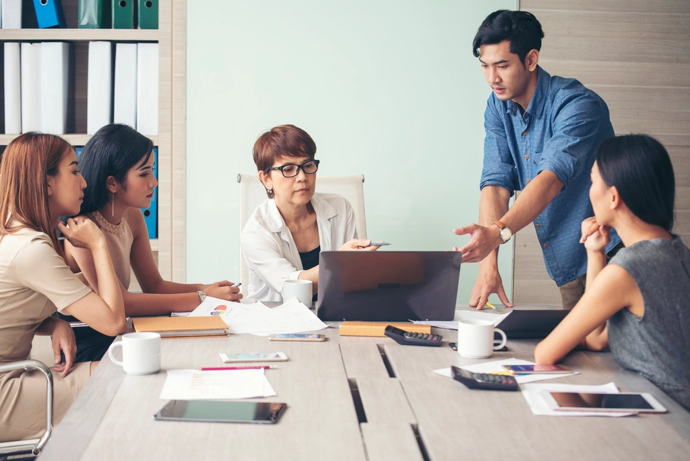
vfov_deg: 19.5
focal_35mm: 70
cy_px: 230
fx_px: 1342
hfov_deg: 28.8
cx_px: 345
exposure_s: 1/250
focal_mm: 70
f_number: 4
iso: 400
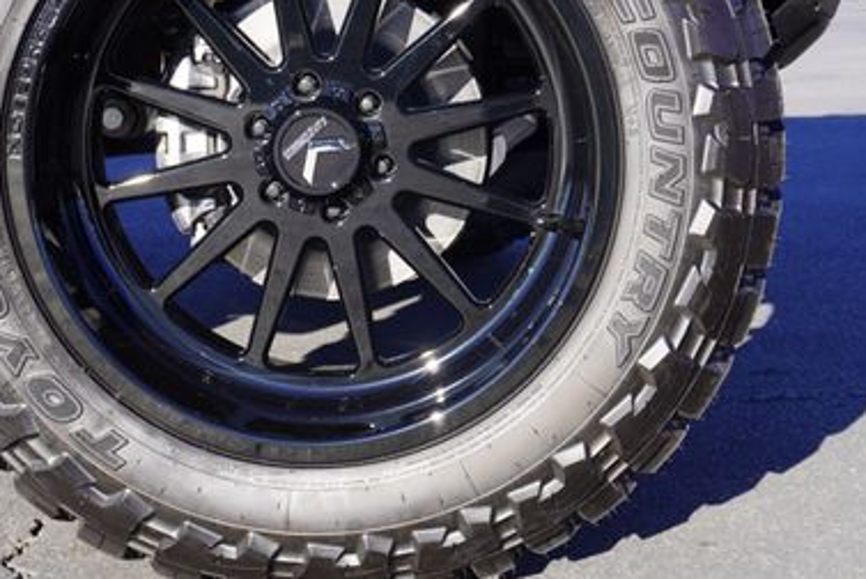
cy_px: 140
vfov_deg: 18.4
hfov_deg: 27.3
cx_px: 326
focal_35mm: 74
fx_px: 1778
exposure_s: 1/100
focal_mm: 29
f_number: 8
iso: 100
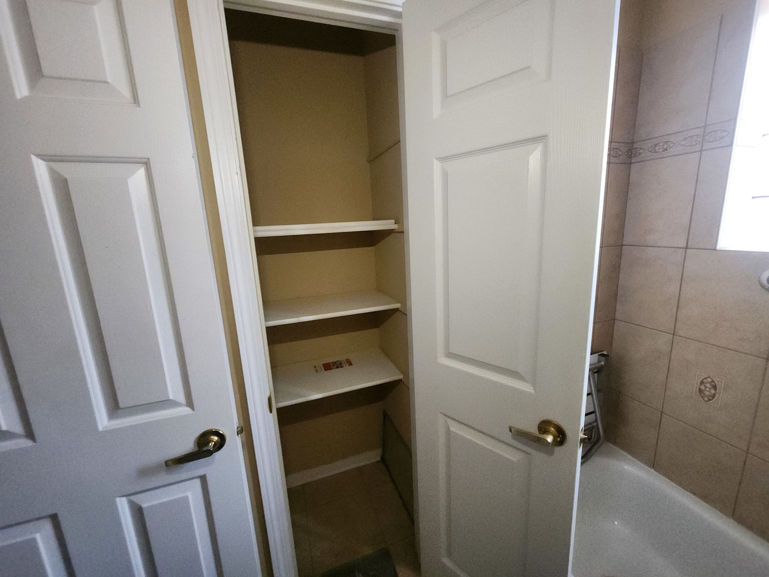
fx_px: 289
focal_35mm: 13
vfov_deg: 89.9
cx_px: 384
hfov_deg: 106.2
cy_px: 288
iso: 640
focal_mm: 2.2
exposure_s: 1/24
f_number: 2.2
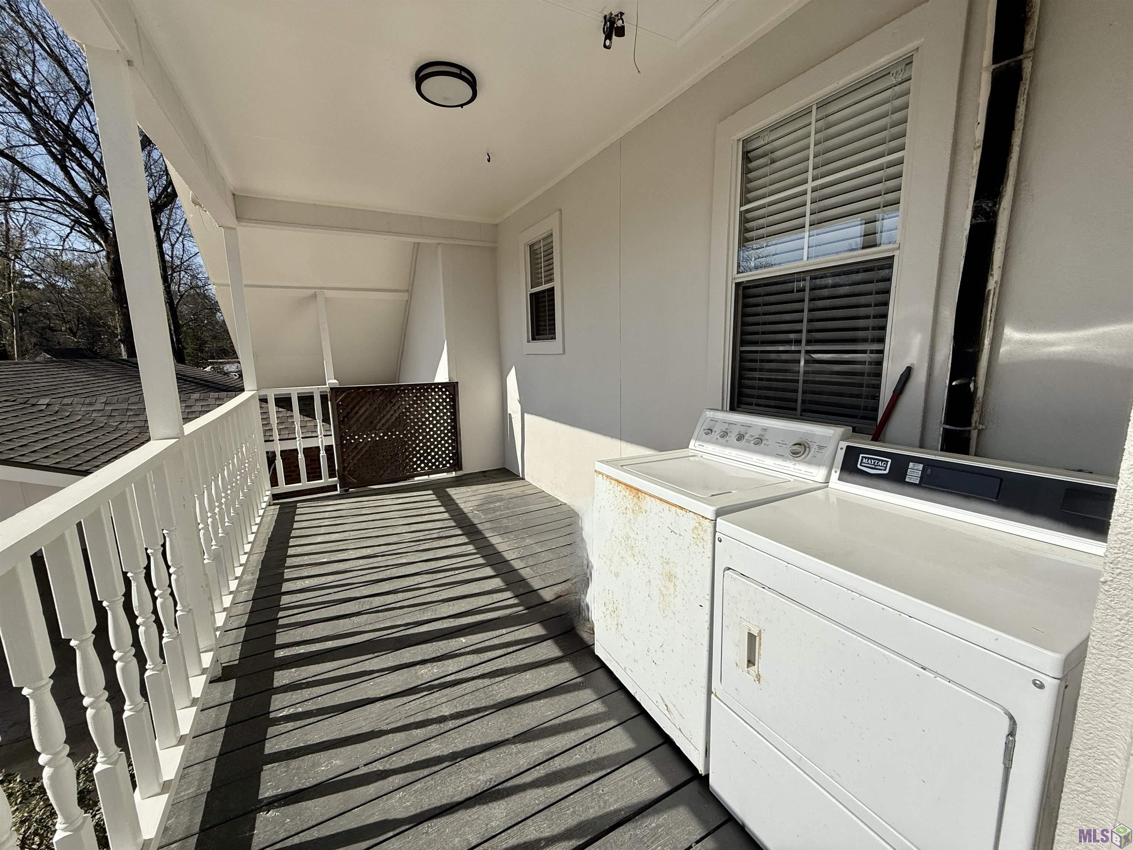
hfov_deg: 102.1
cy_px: 425
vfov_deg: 85.7
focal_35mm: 14
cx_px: 566
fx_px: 458
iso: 50
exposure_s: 1/4149
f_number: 2.2
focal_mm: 2.22
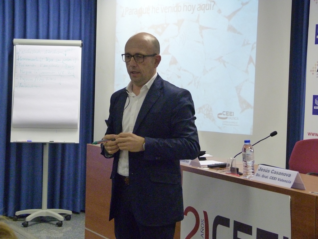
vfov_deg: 19.6
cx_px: 159
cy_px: 120
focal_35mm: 75
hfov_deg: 26.0
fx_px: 689
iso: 800
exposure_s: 1/40
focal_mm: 13.5
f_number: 3.3
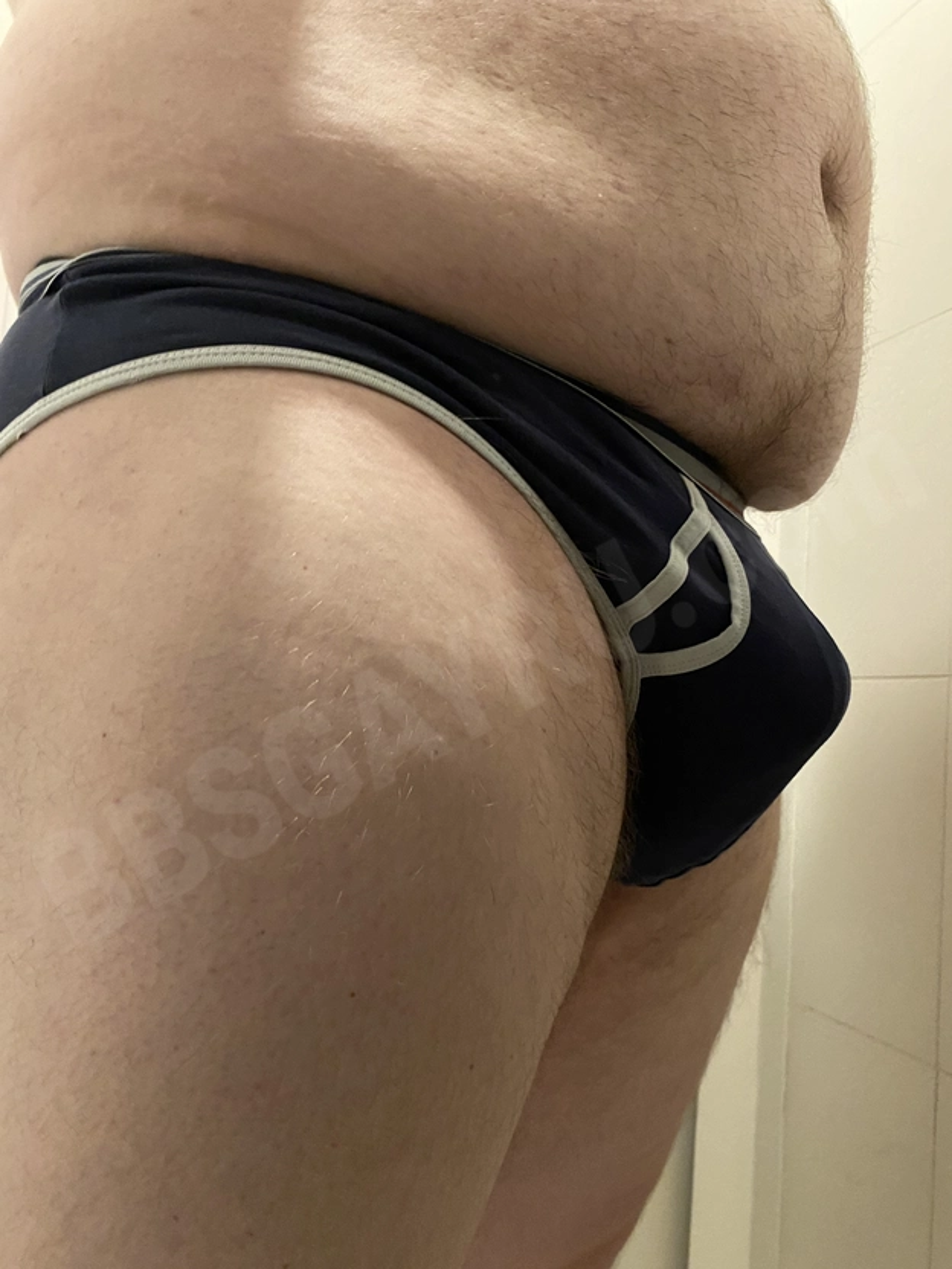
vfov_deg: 67.3
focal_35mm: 26
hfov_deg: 53.1
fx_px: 953
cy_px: 634
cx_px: 476
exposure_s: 1/30
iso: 640
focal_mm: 4.25
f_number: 1.8
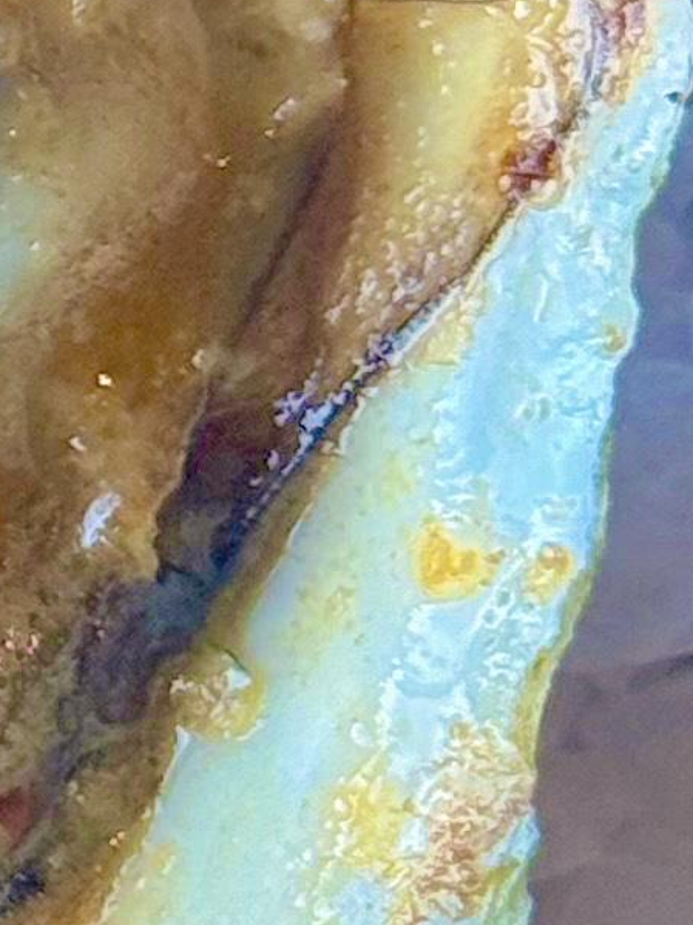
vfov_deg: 6.1
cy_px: 28
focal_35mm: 323
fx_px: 8625
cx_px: -1485
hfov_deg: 4.4
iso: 80
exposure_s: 1/120
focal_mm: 6.76
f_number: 1.78
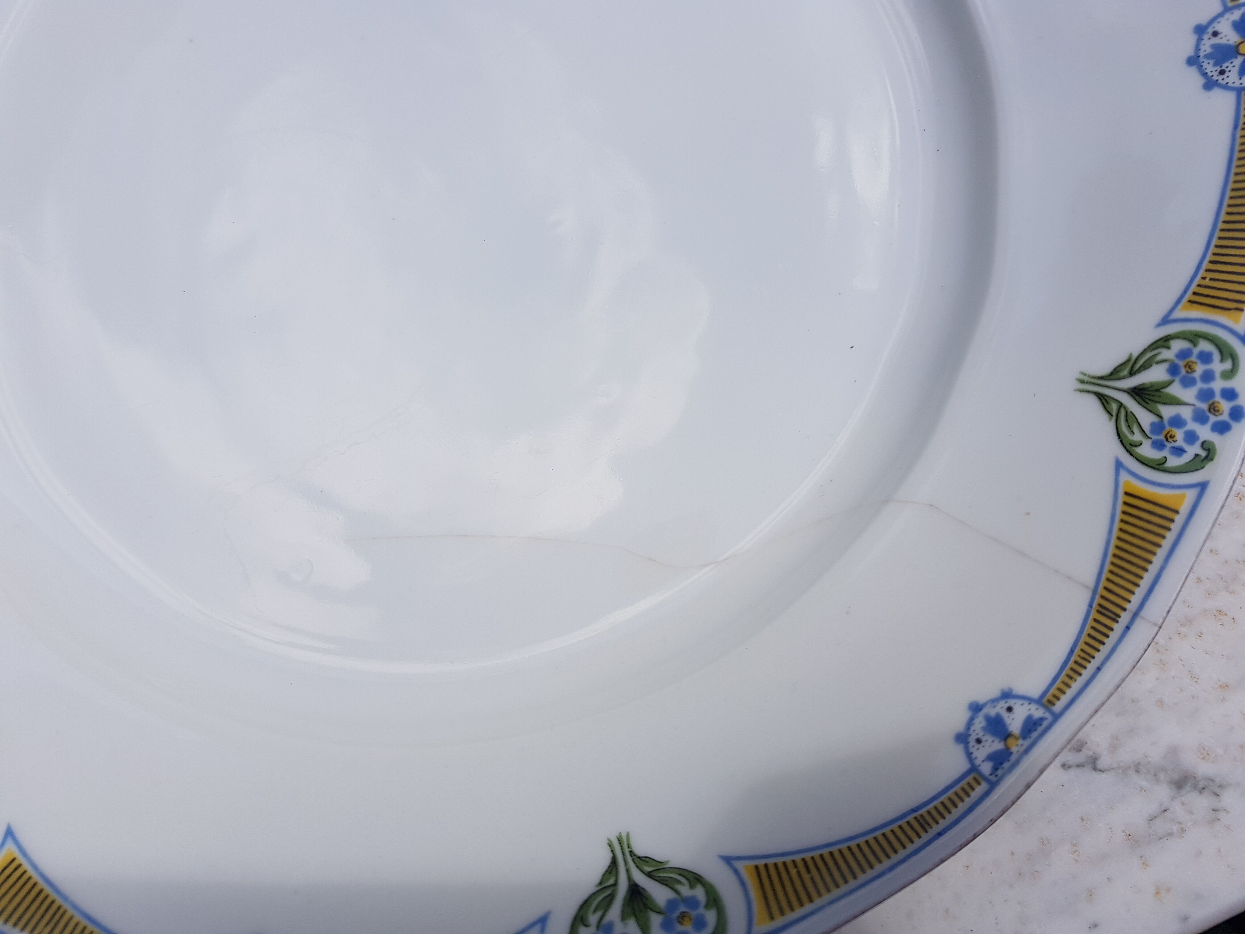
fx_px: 935
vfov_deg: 53.1
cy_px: 467
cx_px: 622
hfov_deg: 67.3
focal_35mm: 26
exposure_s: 1/1600
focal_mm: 4.2
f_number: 1.7
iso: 40
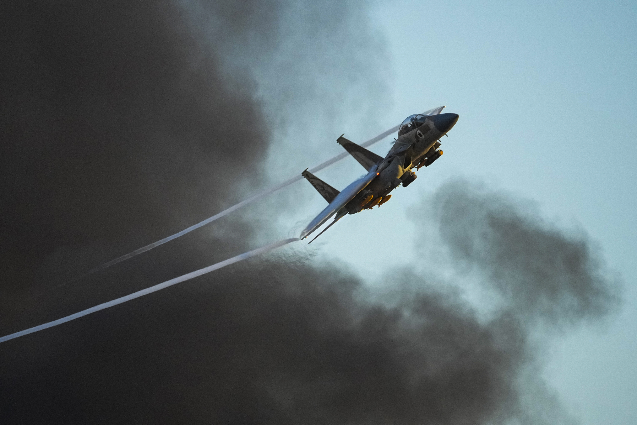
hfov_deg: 3.4
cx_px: 318
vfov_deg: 2.3
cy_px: 212
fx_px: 10616
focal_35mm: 600
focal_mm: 400
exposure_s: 1/3200
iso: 2500
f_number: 5.6
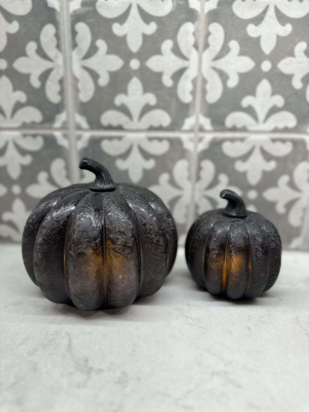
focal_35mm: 24
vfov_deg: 71.6
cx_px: 154
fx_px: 286
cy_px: 206
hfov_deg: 56.8
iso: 125
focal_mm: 6.86
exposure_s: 1/120
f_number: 1.78
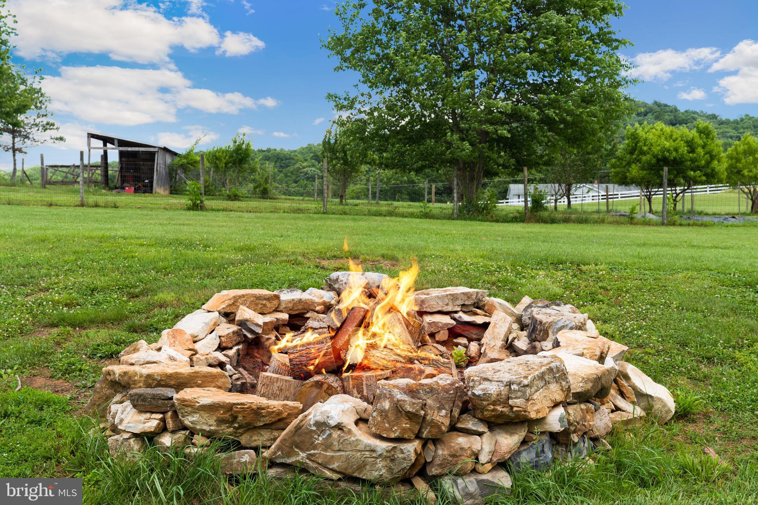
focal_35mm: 41
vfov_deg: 32.6
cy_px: 252
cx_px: 379
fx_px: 863
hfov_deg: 47.4
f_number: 7.1
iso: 200
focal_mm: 41
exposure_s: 1/50
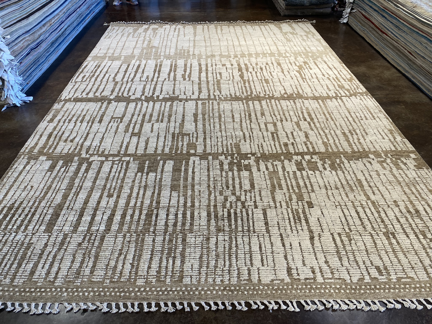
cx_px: 216
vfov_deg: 53.1
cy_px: 162
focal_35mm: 26
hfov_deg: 67.3
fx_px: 324
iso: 100
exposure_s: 1/120
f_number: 1.8
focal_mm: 4.25
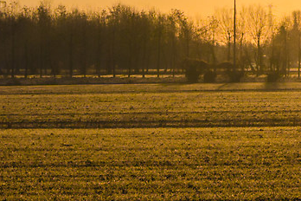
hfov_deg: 7.1
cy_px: -161
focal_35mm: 290
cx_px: 272
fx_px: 2425
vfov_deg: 4.7
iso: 100
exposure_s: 1/800
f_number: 7.1
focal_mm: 28
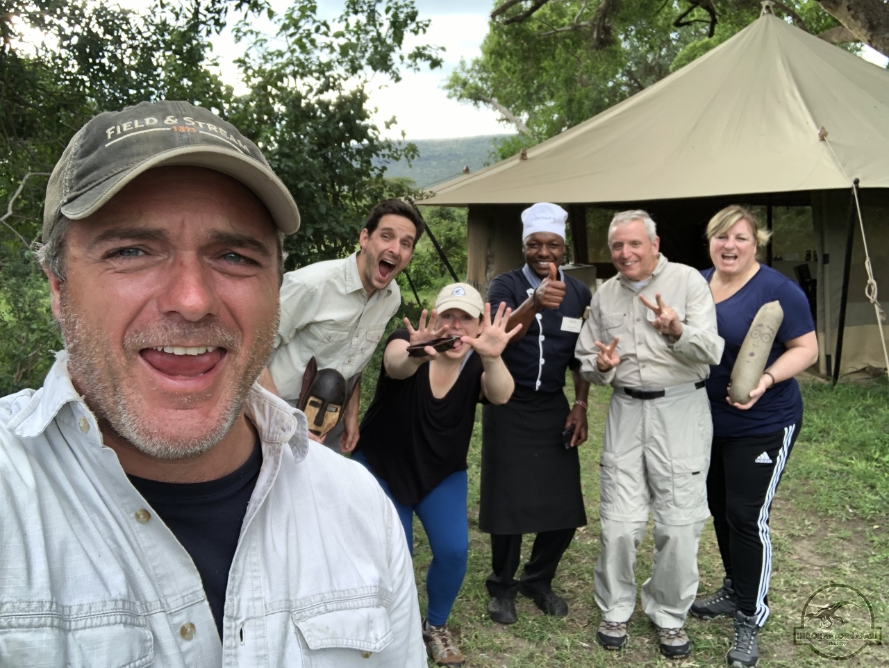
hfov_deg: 56.8
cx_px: 444
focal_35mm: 32
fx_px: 822
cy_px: 334
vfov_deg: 44.2
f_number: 2.2
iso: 50
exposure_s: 1/120
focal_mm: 2.87
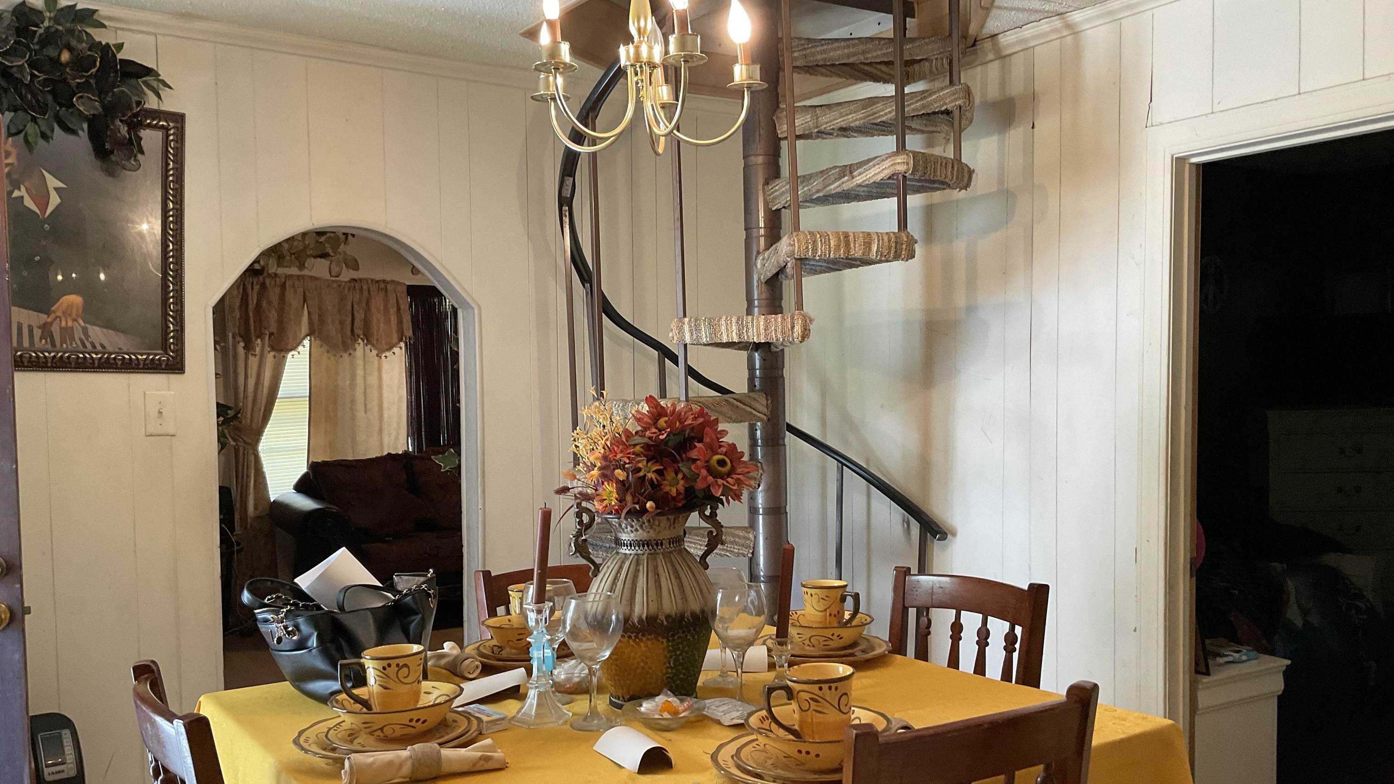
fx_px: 1183
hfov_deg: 61.0
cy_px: 442
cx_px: 698
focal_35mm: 32
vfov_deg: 36.6
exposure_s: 1/60
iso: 125
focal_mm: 3
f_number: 1.8
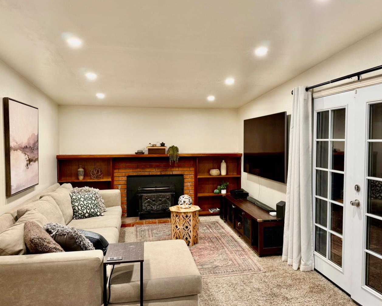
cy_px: 154
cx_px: 204
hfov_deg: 62.2
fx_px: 317
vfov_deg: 51.5
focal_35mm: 28
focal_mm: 6.76
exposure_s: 1/60
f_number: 1.78
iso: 160
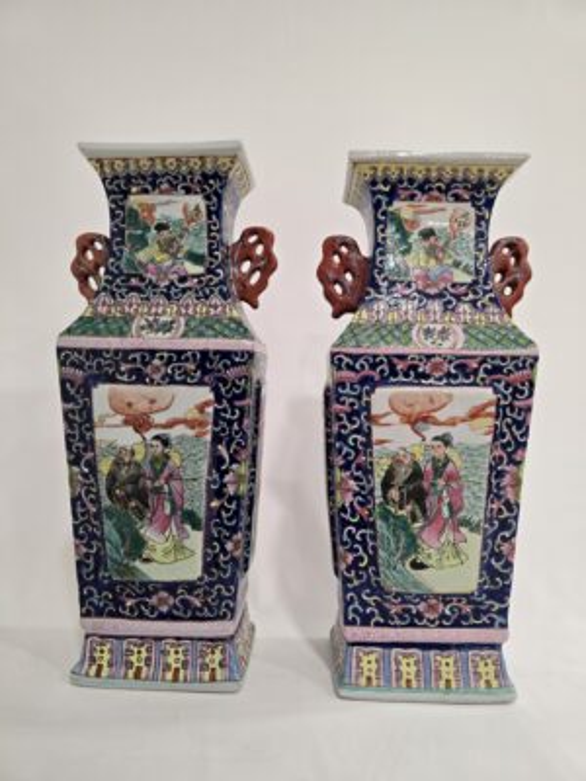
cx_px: 293
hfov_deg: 58.9
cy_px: 390
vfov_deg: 73.9
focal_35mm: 23
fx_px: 519
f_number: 1.7
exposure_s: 1/100
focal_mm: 6.3
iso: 250
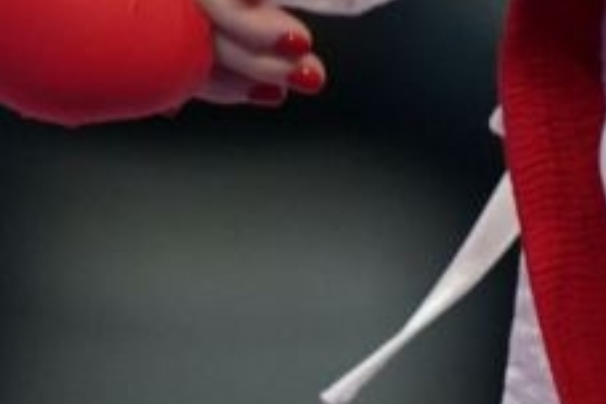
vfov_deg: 0.4
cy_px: -662
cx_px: 1010
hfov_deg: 0.7
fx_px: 53139
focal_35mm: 3157
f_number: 2.8
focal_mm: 400
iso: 1600
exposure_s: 1/1000
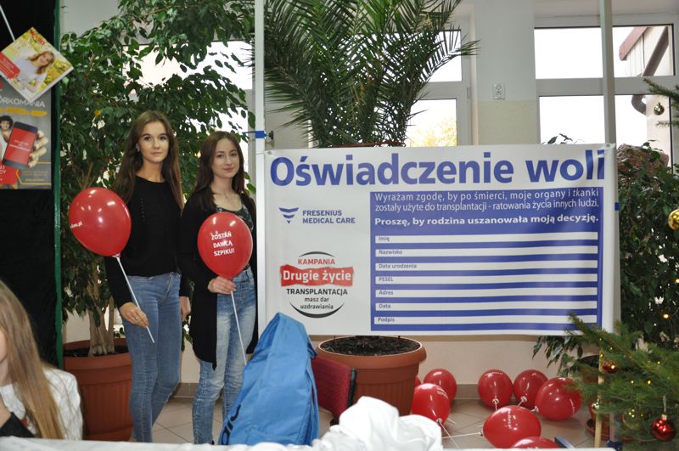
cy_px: 226
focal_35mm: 32
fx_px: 593
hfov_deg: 59.6
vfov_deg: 41.6
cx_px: 340
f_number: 3.8
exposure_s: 1/80
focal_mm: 21
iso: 800
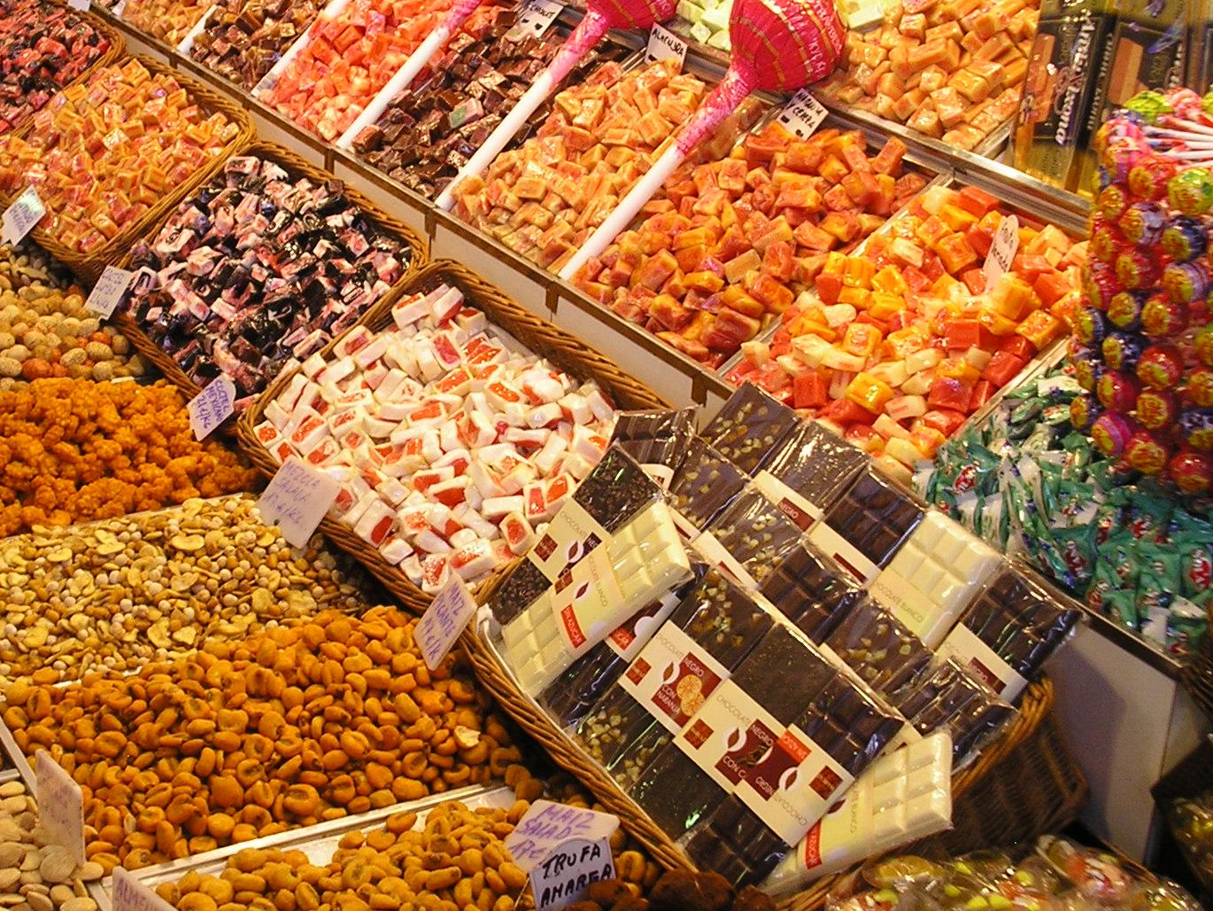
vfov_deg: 23.2
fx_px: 2208
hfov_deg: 30.4
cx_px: 354
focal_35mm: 63
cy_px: 350
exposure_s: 1/45
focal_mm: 7.8
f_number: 3.5
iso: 100
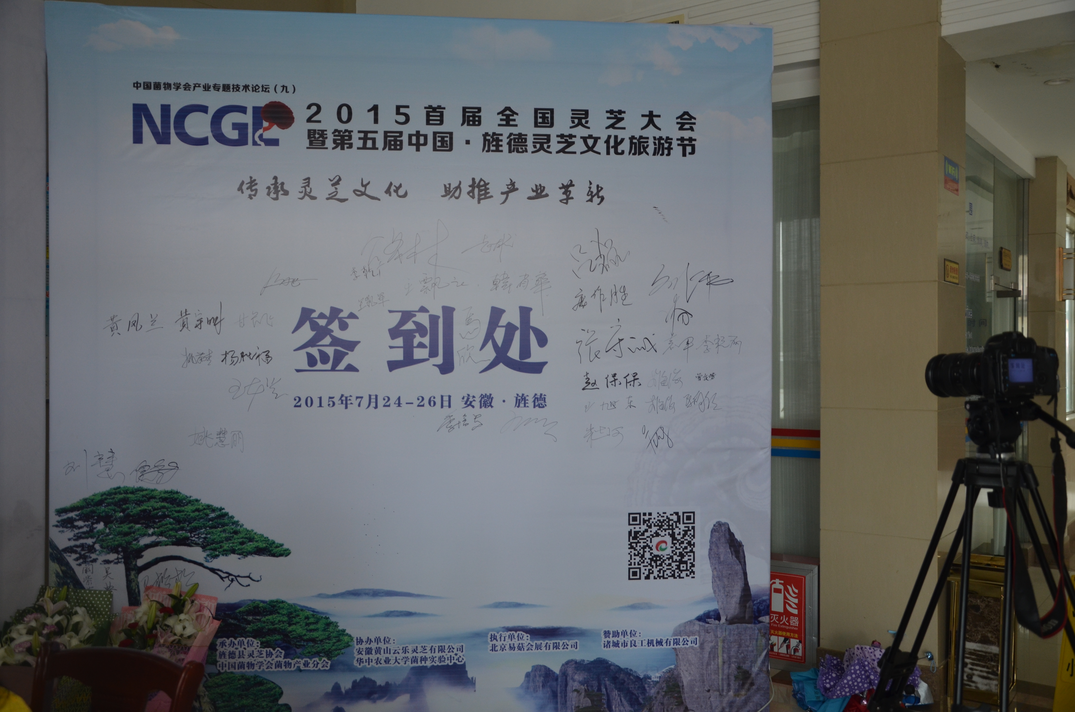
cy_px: 356
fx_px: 983
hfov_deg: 57.3
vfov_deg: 39.8
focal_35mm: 33
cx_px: 538
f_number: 4
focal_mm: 22
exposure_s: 1/60
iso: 400
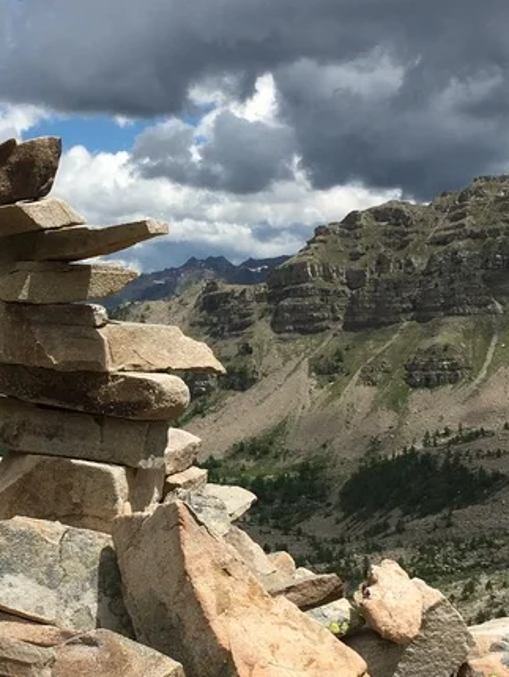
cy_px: 398
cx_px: 126
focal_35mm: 69
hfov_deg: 21.1
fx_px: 1351
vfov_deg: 28.1
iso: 25
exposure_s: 1/2404
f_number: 2.2
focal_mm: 4.15
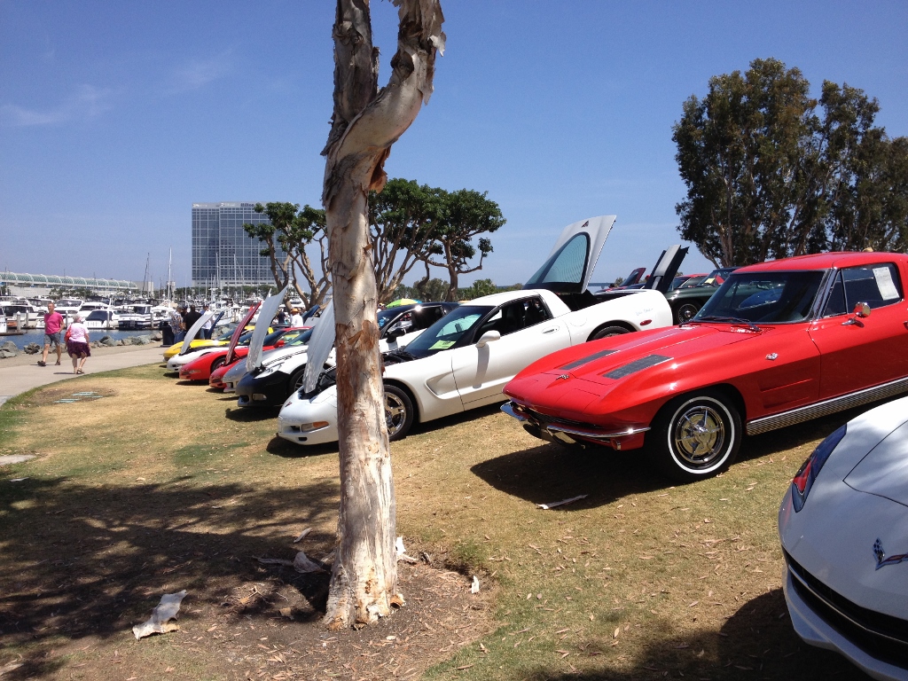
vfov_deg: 40.7
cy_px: 340
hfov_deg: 52.6
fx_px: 918
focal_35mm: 35
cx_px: 454
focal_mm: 4.28
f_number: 2.4
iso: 50
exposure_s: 1/1783
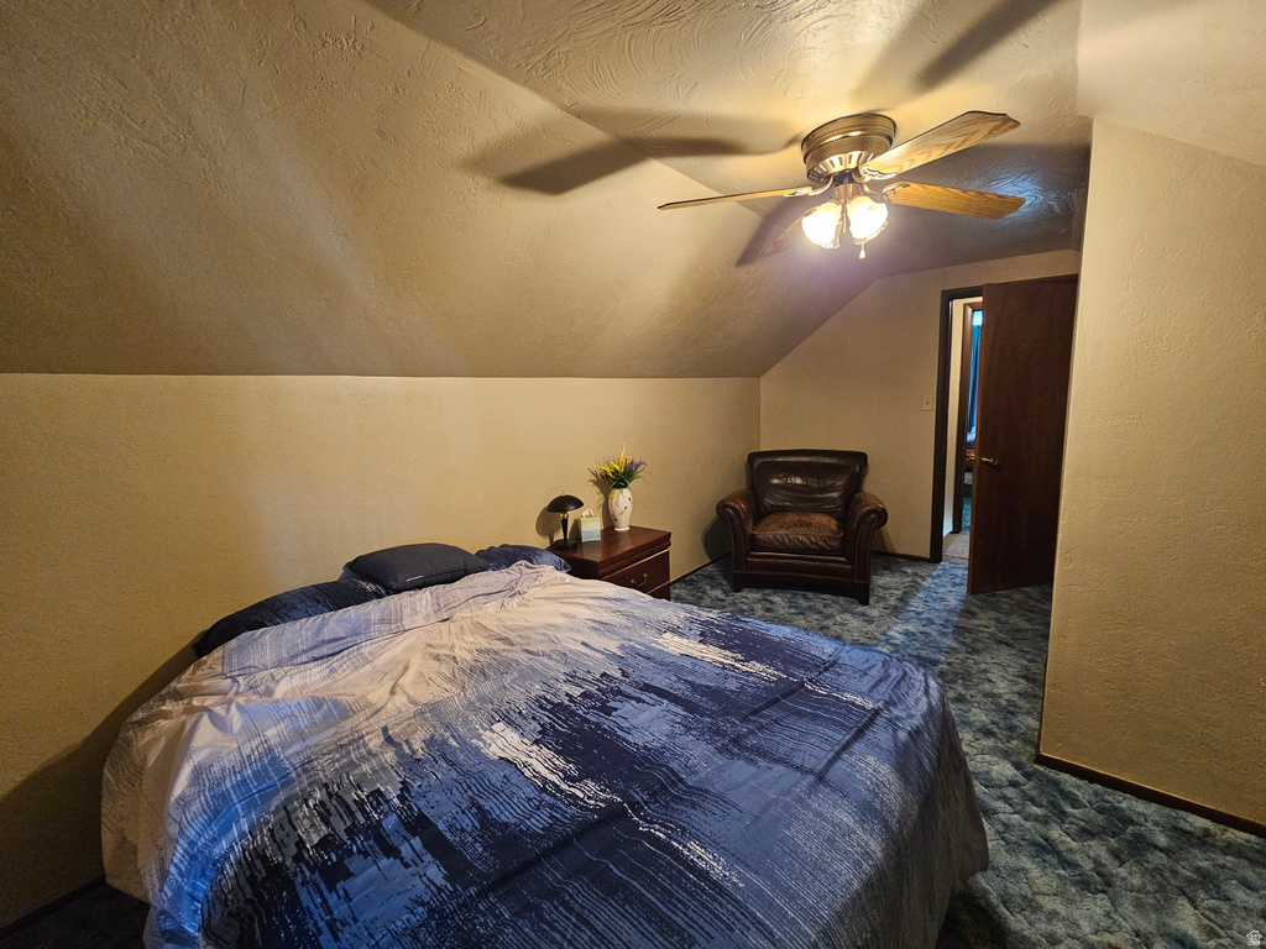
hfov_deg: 106.2
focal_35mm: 13
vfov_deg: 89.9
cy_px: 474
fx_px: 475
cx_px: 633
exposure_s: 1/30
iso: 500
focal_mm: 2.2
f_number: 2.2
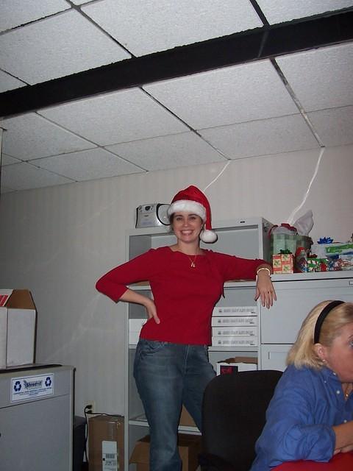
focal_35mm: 37
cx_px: 176
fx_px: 503
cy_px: 236
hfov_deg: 38.7
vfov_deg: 50.1
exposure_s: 1/60
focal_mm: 5.6
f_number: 2.8
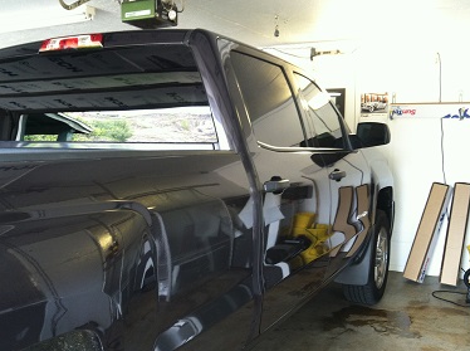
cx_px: 189
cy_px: 186
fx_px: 583
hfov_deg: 43.7
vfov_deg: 33.5
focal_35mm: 43
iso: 125
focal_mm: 3.85
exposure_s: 1/15
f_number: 2.8
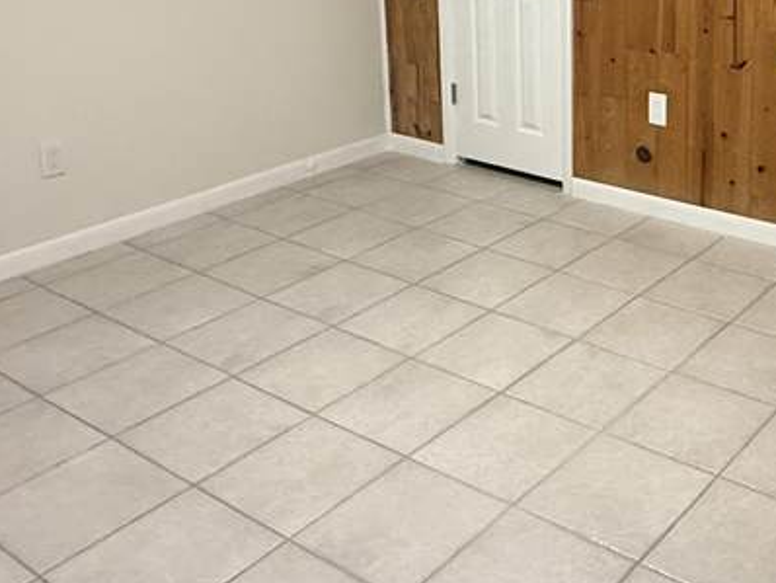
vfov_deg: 30.6
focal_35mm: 45
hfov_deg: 39.4
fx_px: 1009
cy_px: 43
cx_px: 680
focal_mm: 2.22
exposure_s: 1/68
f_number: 2.2
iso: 320
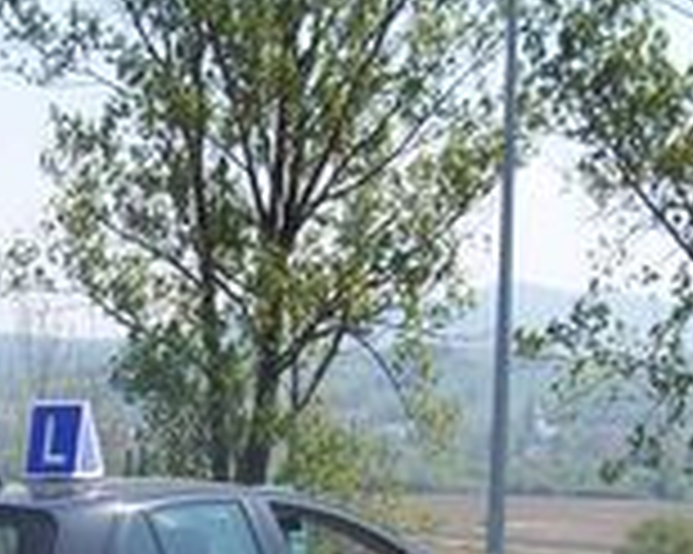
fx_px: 2173
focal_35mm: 106
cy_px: 730
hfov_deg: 17.8
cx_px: 36
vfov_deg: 13.9
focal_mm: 6
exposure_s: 1/394
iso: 80
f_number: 4.8
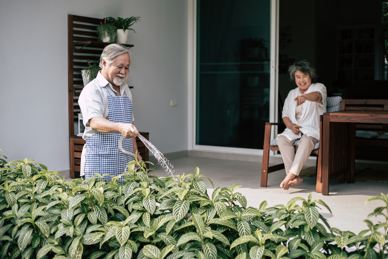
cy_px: 130
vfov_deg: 27.0
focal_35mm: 50
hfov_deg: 39.6
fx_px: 539
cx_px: 194
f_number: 2.5
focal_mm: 50
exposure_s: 1/1000
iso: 320
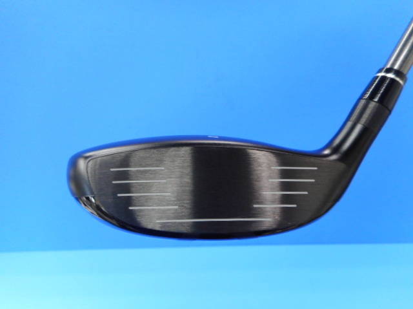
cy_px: 154
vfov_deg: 54.9
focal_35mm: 25
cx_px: 206
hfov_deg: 69.4
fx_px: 298
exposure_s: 1/30
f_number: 3.7
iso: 220
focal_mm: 4.5
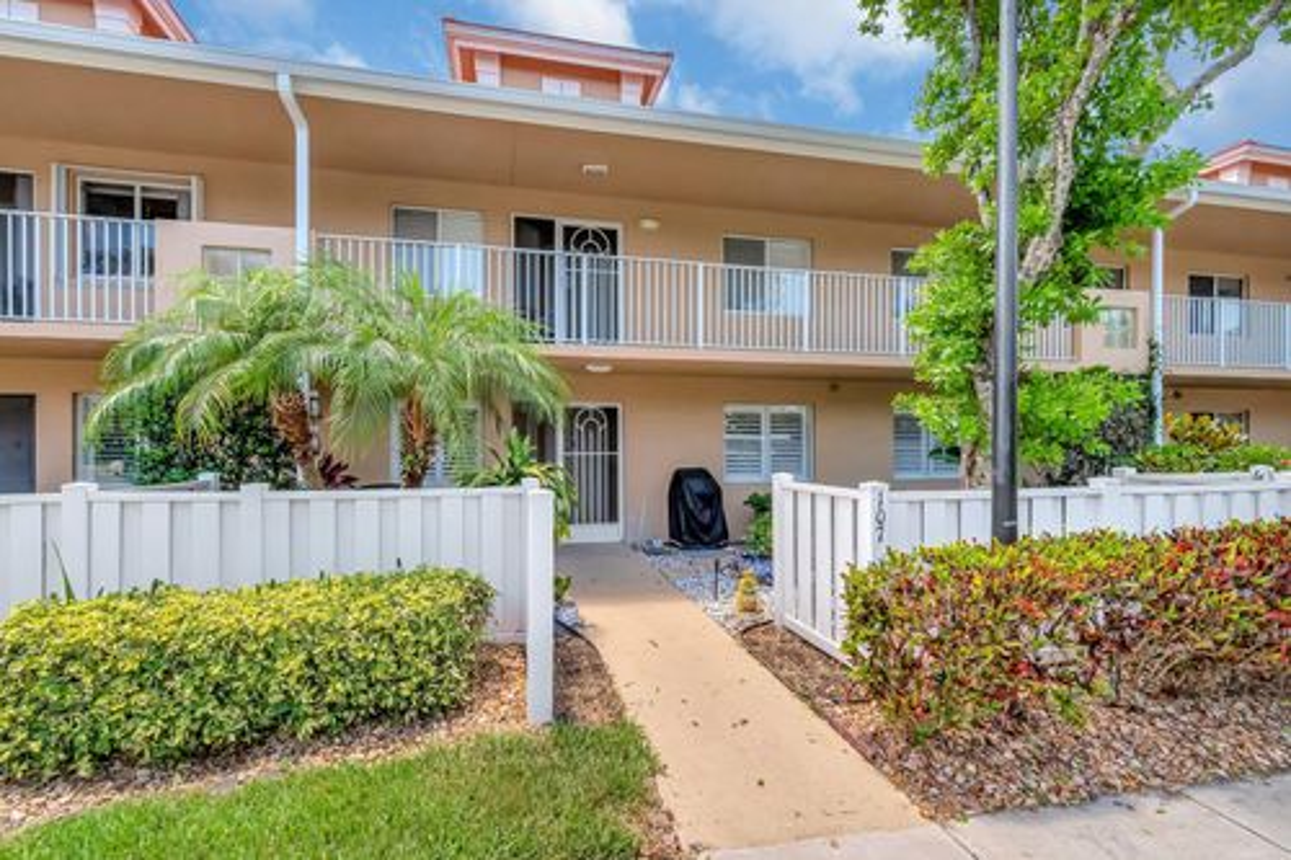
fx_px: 538
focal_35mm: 15
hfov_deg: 100.4
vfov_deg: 77.3
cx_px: 646
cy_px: 430
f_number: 8
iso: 1100
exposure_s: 1/1250
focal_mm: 10
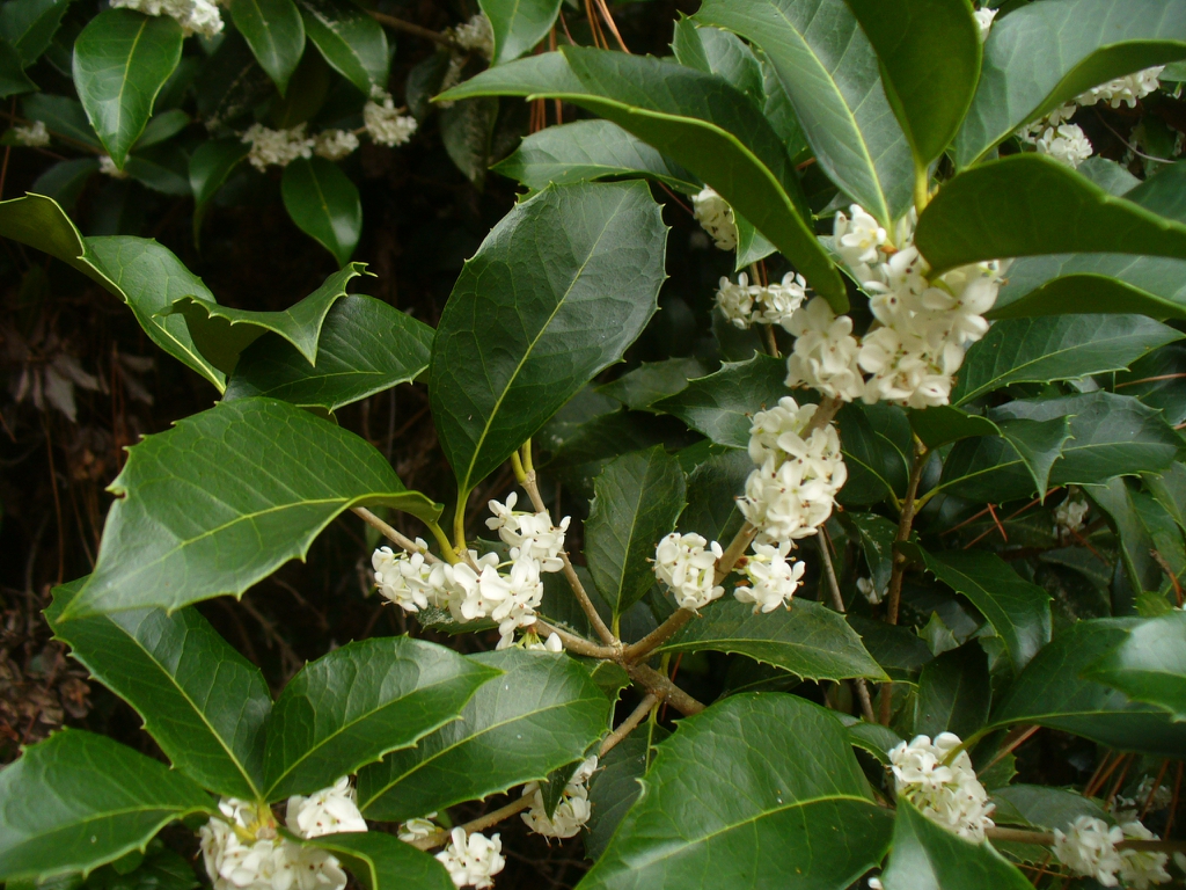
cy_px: 445
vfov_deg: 38.7
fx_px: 1268
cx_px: 593
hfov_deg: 50.1
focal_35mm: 37
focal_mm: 6.1
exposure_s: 1/100
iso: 80
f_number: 2.8
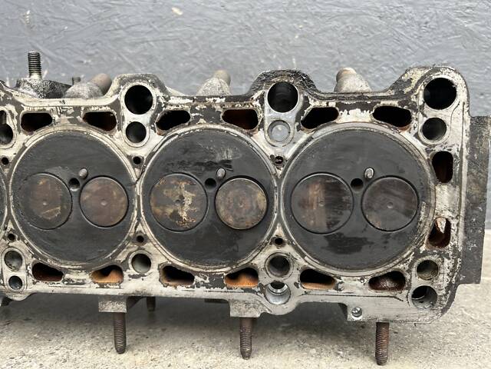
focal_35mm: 26
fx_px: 369
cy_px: 184
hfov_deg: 67.3
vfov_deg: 53.1
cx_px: 246
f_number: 1.6
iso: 50
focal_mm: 5.1
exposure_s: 1/122
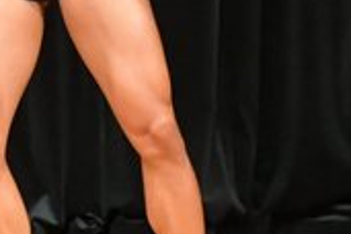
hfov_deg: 1.7
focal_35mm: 1224
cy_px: 23
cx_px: -391
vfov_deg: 1.1
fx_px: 11933
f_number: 5.6
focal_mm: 180
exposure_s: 1/400
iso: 8000
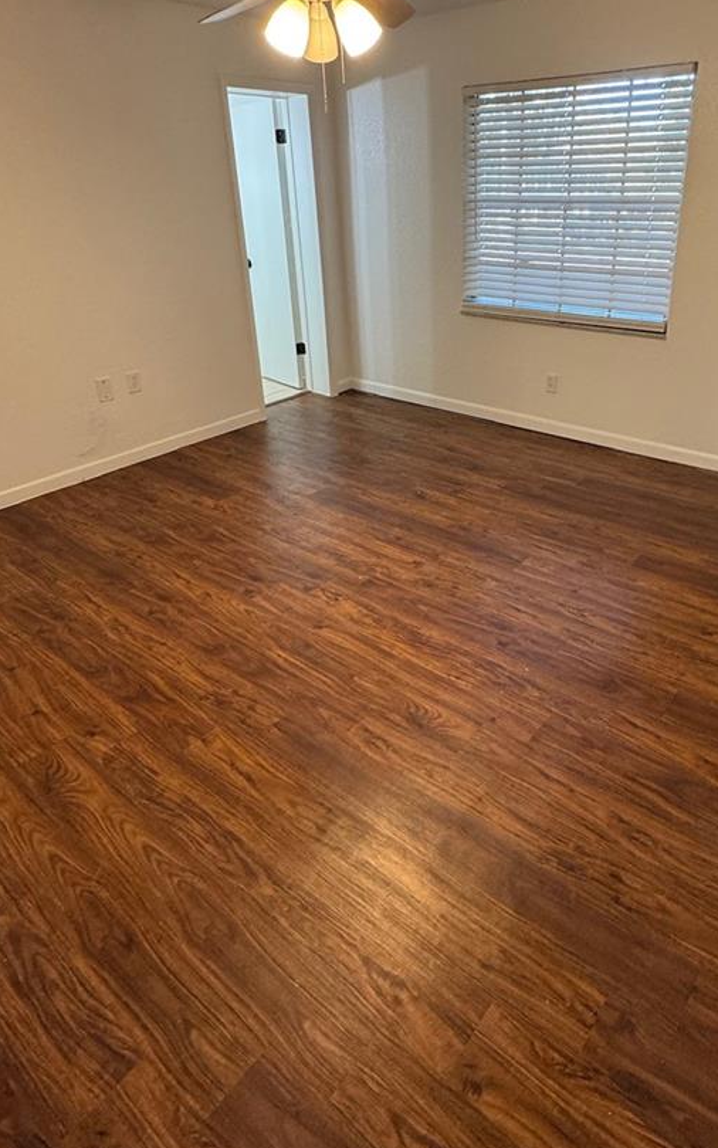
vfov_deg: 78.8
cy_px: 465
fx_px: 688
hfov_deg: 54.7
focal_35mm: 22
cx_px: 430
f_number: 2.2
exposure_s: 1/60
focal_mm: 2.22
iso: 250
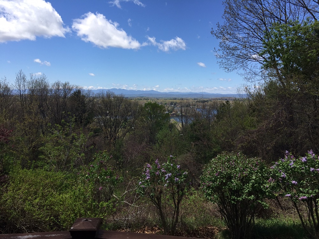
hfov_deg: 61.7
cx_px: 160
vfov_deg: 48.2
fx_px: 267
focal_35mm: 29
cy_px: 120
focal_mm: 4.15
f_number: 2.2
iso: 32
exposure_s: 1/1647
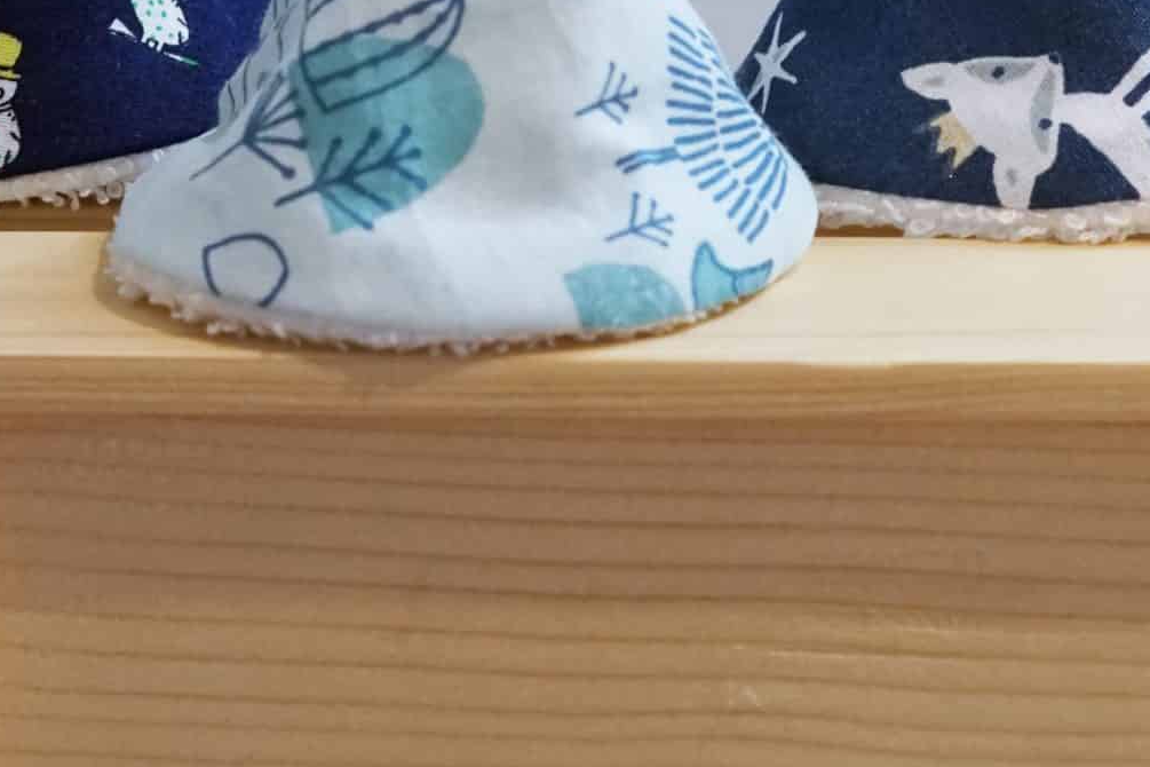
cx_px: 775
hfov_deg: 10.8
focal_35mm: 191
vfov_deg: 7.2
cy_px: 143
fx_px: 6101
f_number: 5
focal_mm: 50
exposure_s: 1/50
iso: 2000
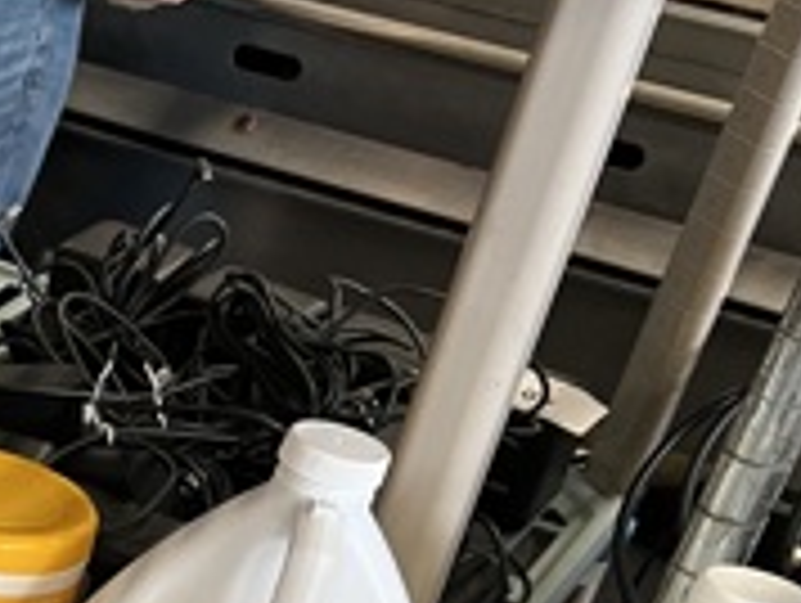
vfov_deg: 15.6
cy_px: 837
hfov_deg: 18.4
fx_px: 2062
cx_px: -526
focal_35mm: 89
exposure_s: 1/60
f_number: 1.5
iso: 125
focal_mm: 5.7
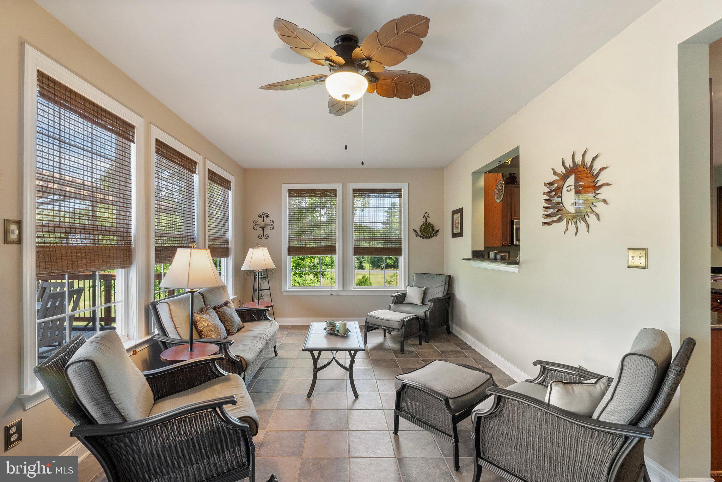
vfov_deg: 77.4
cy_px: 241
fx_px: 301
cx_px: 361
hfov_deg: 100.4
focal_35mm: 15
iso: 640
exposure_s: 1/3
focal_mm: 10
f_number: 8
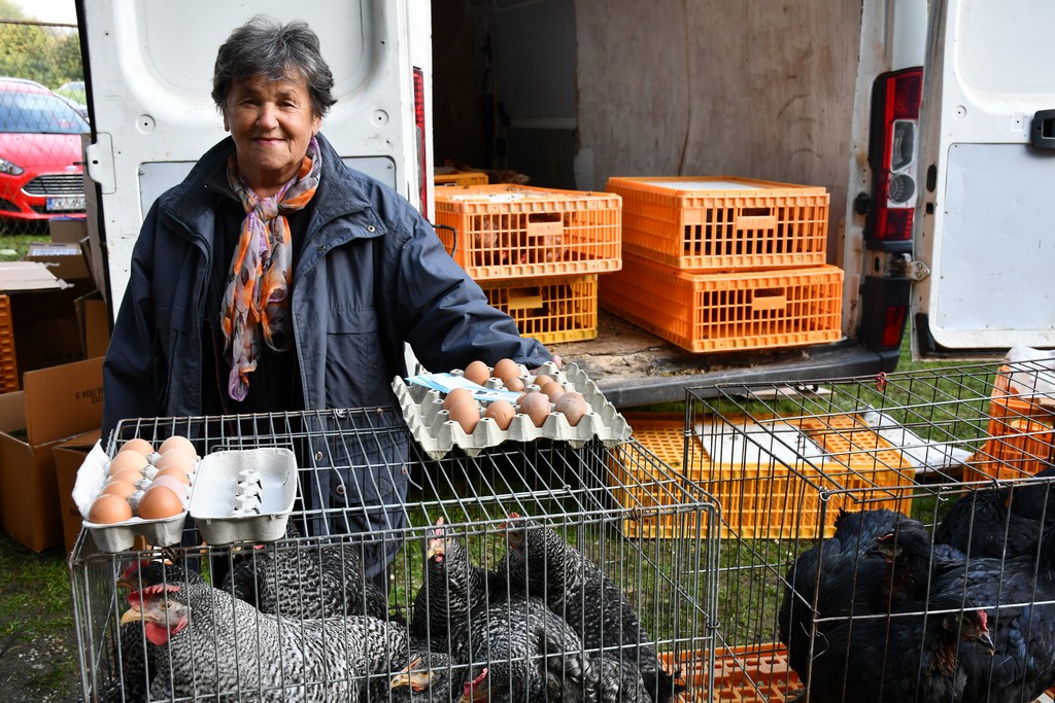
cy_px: 352
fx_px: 1055
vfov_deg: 36.9
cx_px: 528
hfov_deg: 53.1
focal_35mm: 36
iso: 360
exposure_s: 1/250
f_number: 5.6
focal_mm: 24
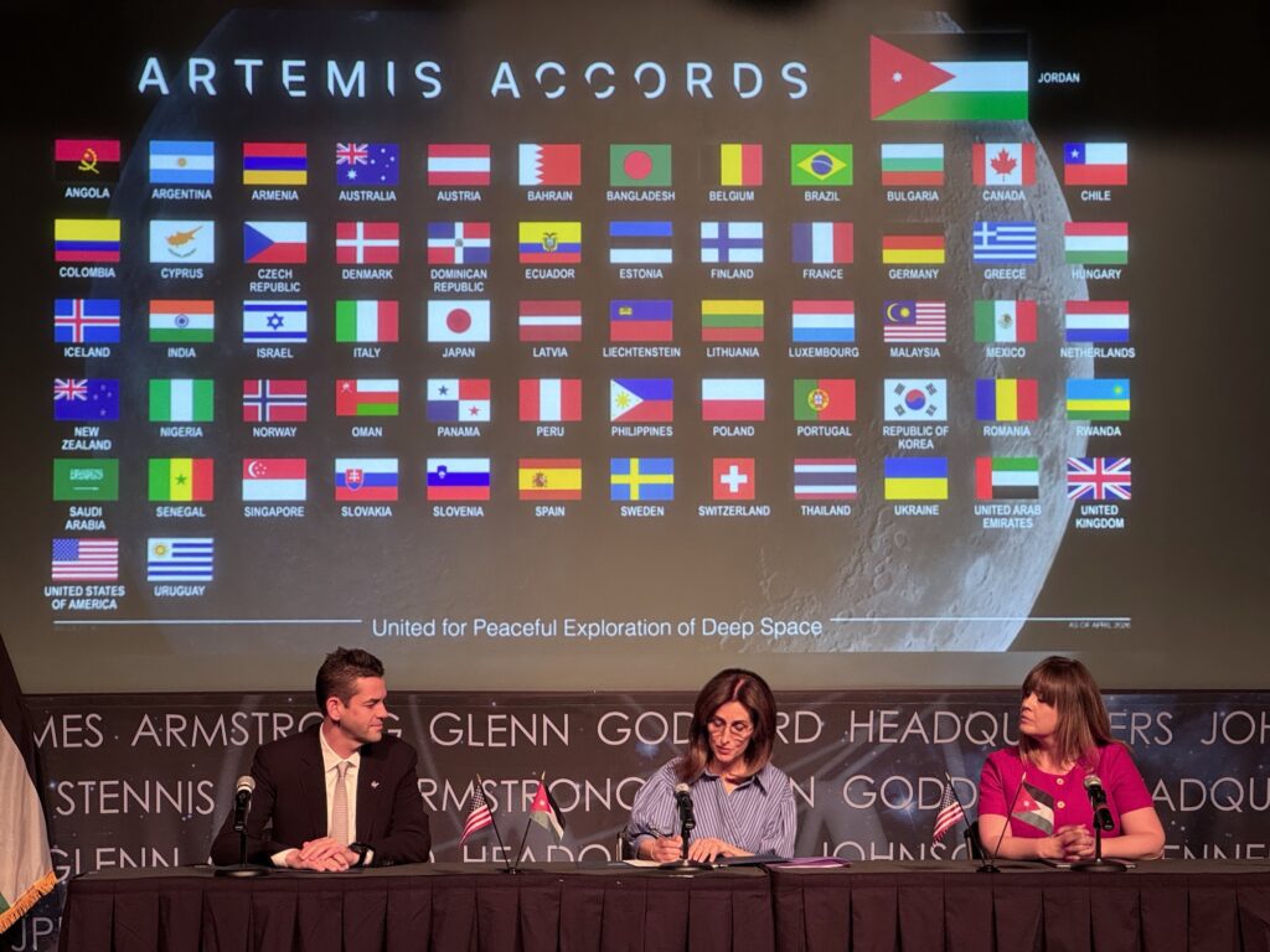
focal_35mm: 77
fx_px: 2825
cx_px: 635
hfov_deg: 25.3
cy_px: 476
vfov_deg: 19.1
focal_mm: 9
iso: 320
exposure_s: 1/60
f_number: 2.8
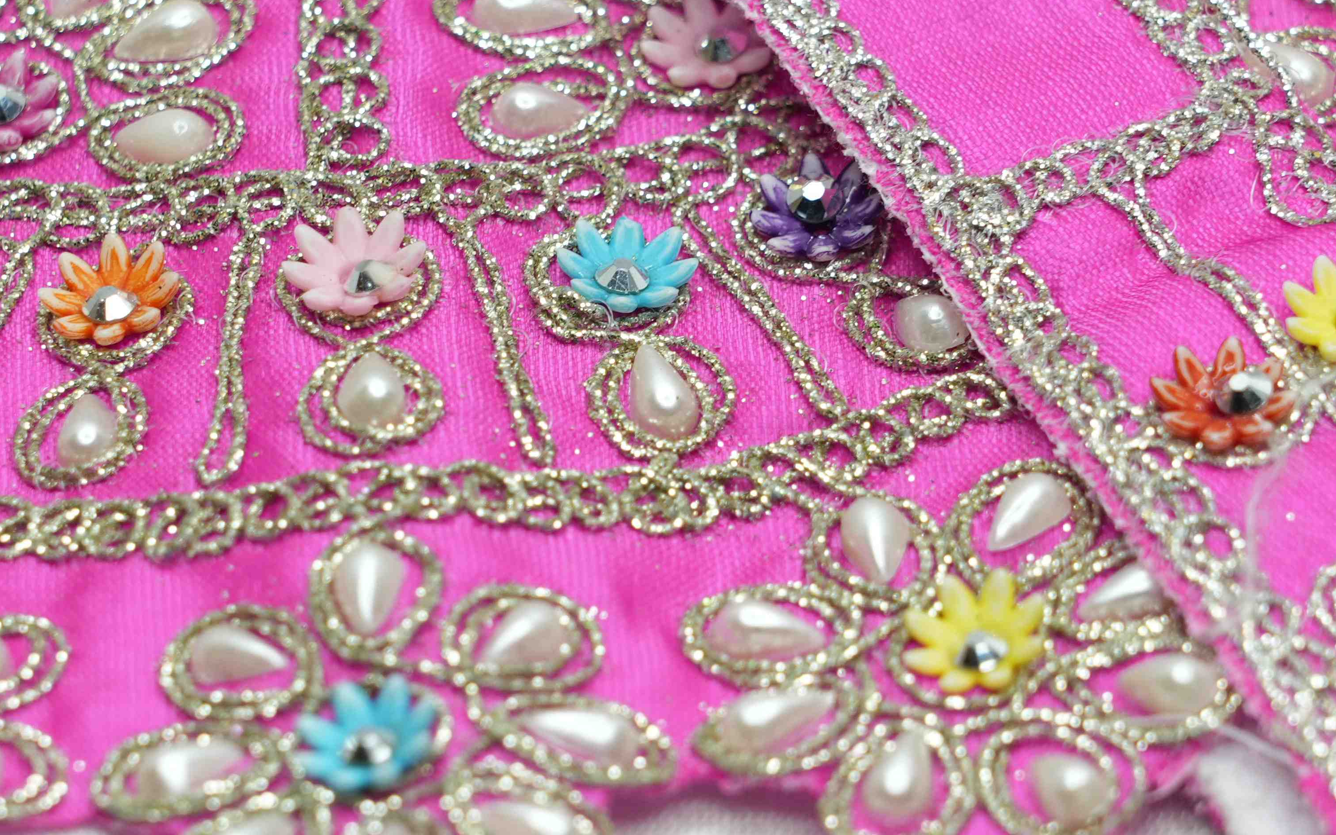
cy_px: 402
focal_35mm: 249
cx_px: 517
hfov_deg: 8.4
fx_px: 9065
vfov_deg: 5.3
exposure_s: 1/50
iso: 250
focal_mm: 105
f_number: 7.1
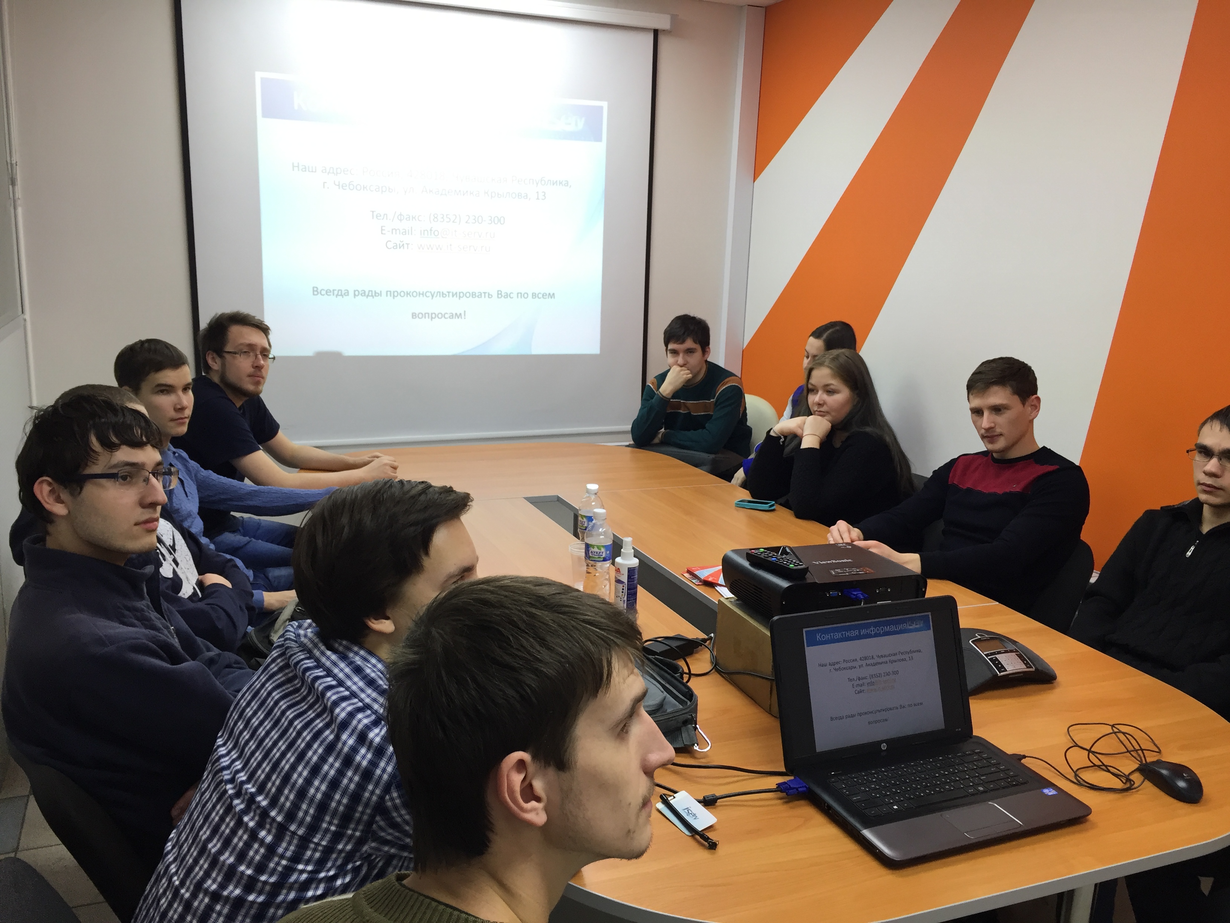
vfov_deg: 48.2
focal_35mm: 29
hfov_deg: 61.7
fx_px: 1030
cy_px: 462
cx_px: 615
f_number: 2.2
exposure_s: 1/33
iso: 32
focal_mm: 4.15
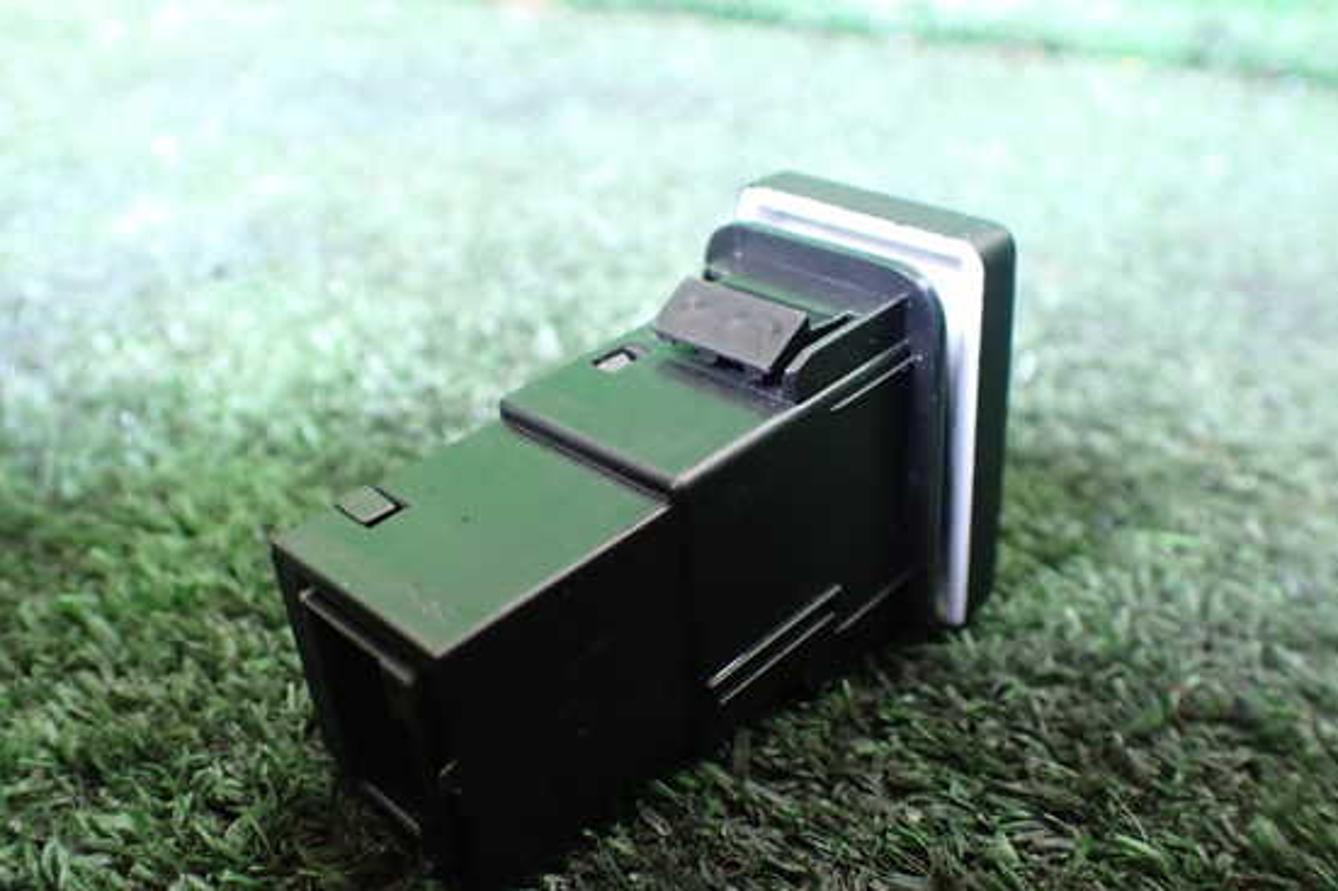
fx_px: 1263
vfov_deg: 38.8
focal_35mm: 34
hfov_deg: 55.8
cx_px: 646
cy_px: 469
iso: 1000
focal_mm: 5.4
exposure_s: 1/30
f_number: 2.3
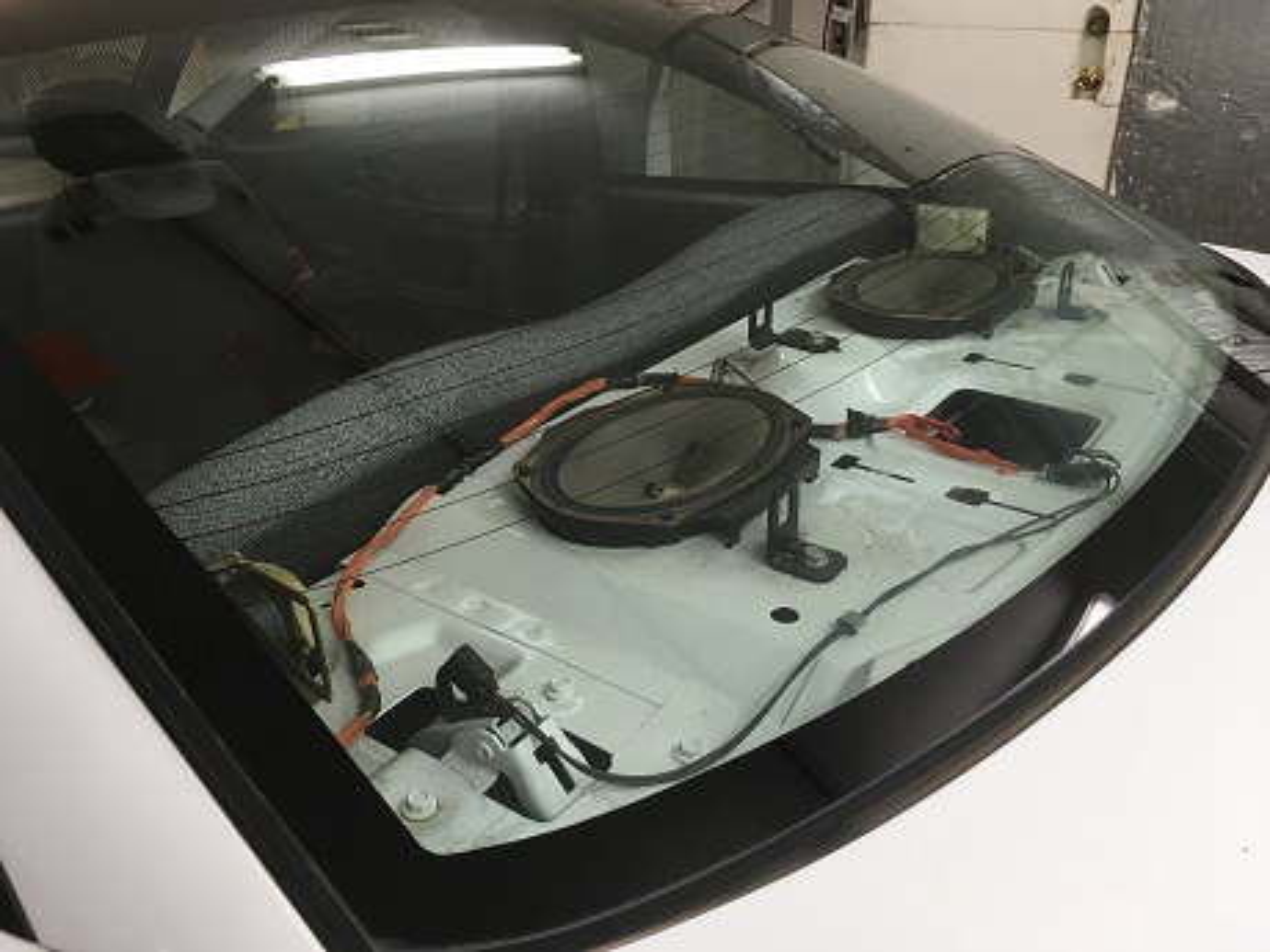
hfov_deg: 61.7
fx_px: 1064
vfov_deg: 48.2
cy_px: 476
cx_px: 635
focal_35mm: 29
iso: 40
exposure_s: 1/30
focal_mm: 4.15
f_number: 2.2
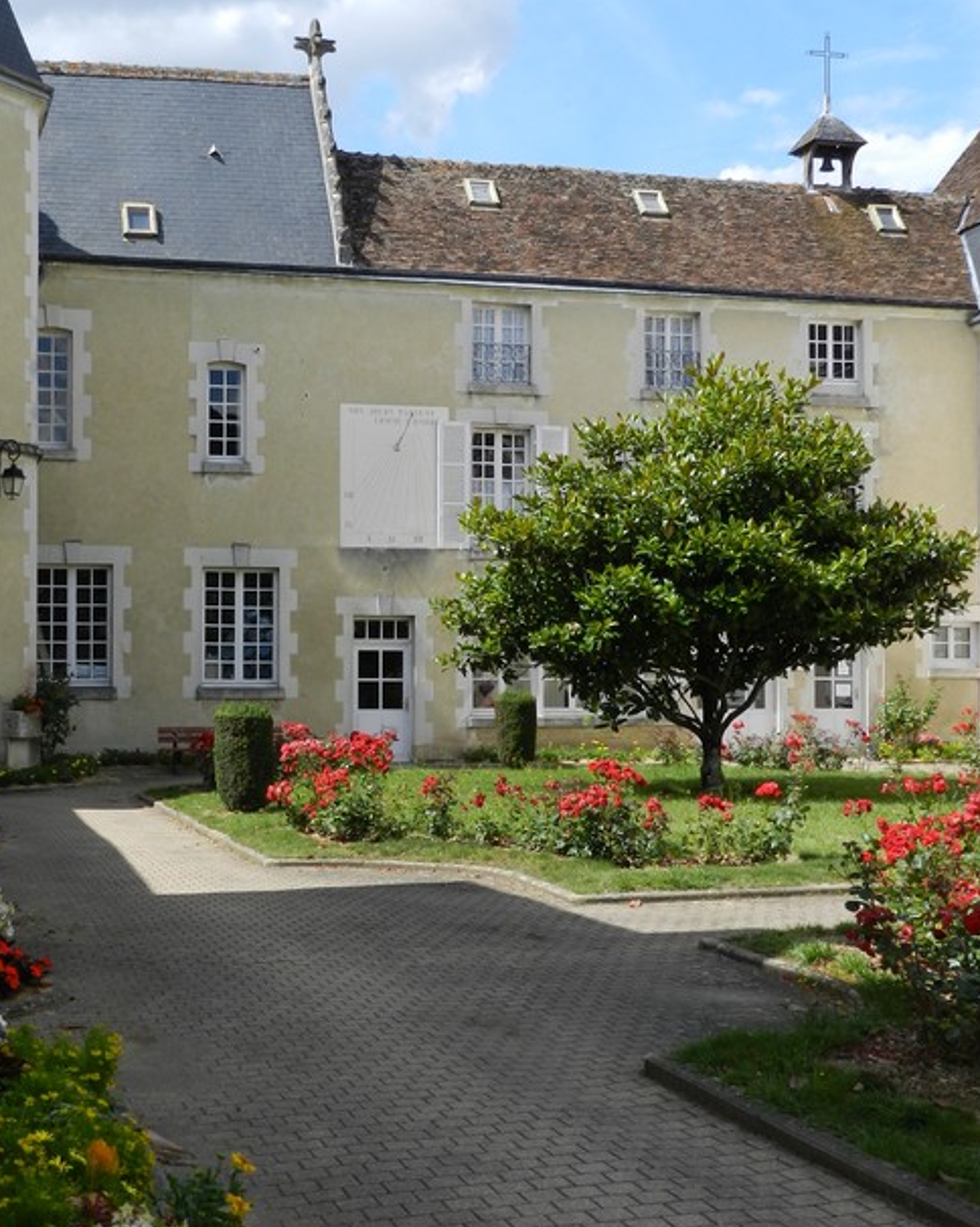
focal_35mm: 49
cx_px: 401
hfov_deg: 30.7
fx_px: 1778
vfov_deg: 38.1
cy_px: 601
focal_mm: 6.7
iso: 160
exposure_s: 1/1000
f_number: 4
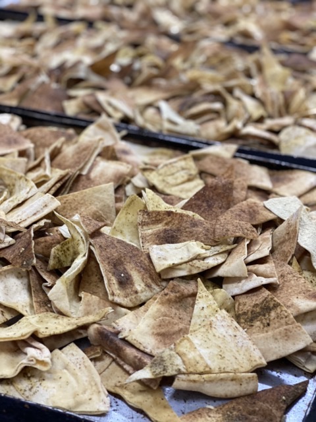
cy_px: 211
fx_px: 633
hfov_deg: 28.0
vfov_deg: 36.8
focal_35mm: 52
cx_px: 158
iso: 200
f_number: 2
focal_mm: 6
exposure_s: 1/40
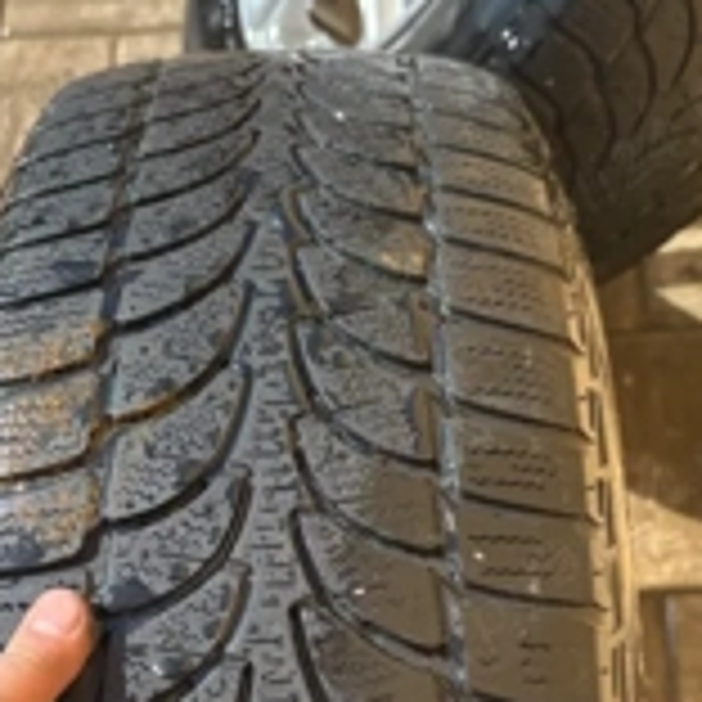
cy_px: 585
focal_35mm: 59
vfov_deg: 28.3
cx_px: 351
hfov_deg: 29.1
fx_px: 1354
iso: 50
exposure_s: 1/1233
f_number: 1.6
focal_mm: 5.96
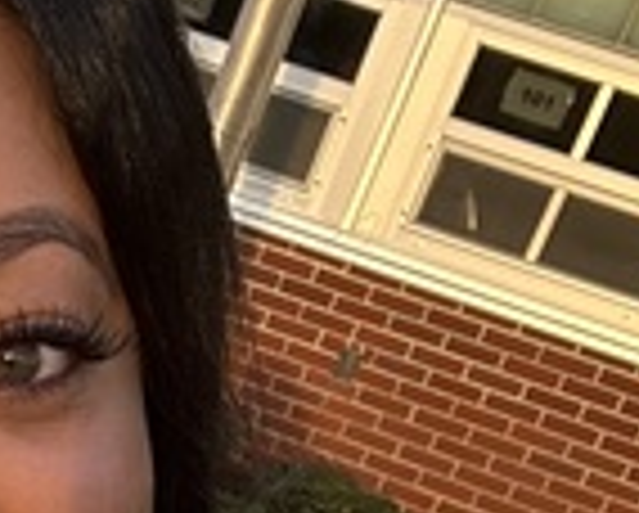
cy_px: 882
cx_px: -182
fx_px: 1951
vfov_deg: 13.6
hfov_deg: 17.5
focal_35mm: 103
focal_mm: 2.69
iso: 25
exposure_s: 1/122
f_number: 1.9
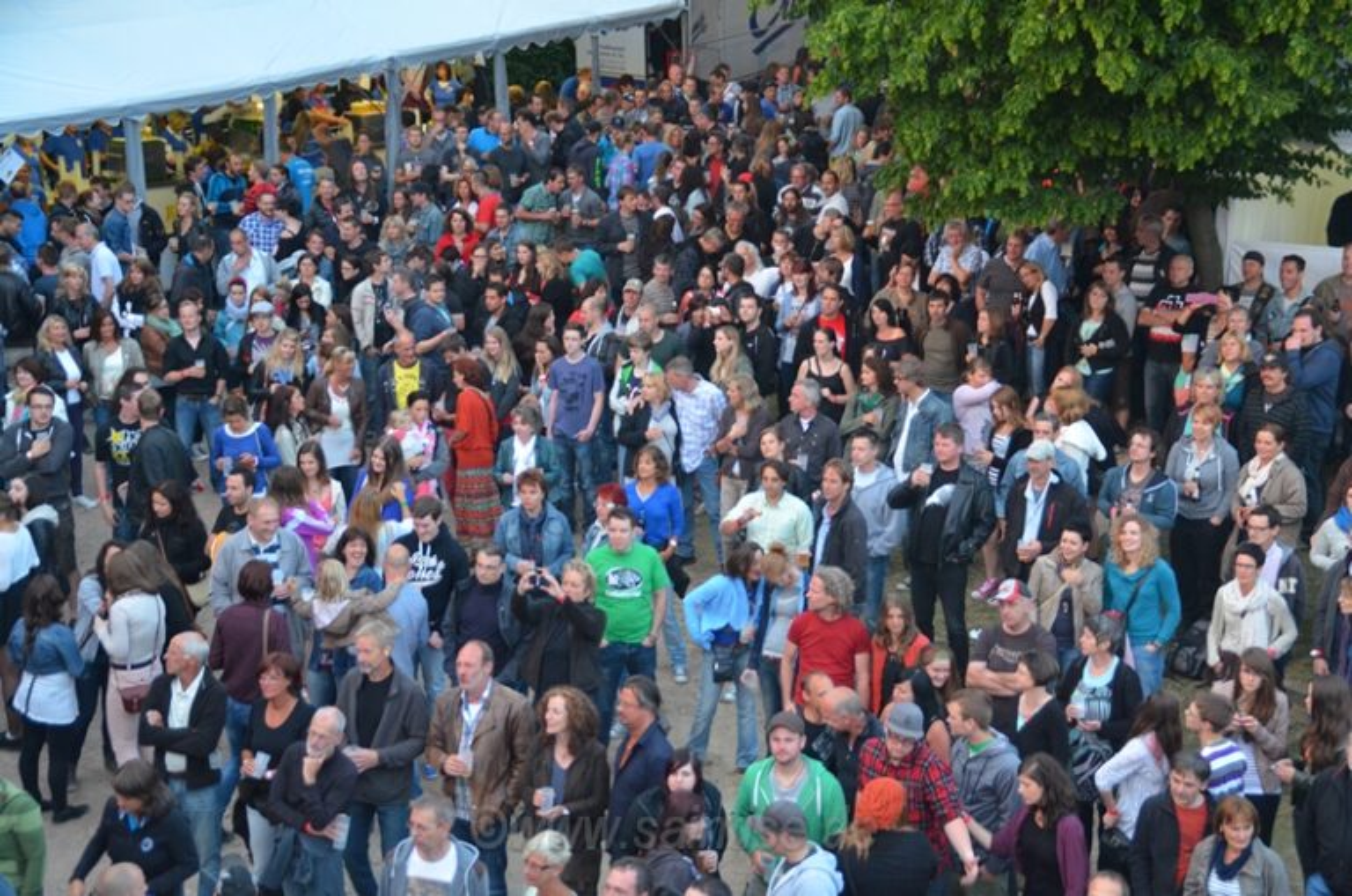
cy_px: 448
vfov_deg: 21.5
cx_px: 676
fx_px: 2362
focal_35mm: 63
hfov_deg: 31.9
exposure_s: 1/60
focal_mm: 42
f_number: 4.5
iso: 1600
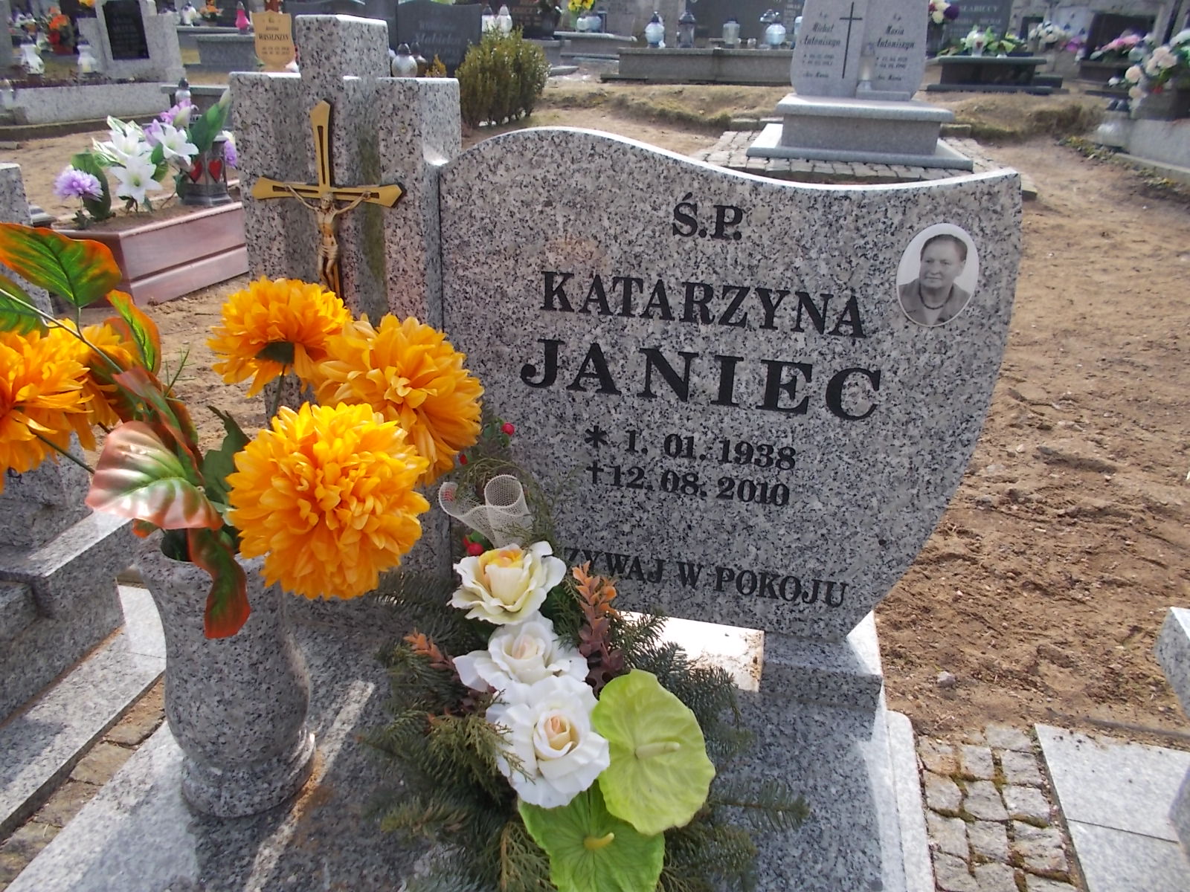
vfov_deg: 53.1
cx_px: 595
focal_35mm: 26
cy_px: 446
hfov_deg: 67.3
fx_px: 894
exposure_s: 1/400
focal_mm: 4.6
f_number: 3.2
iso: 80
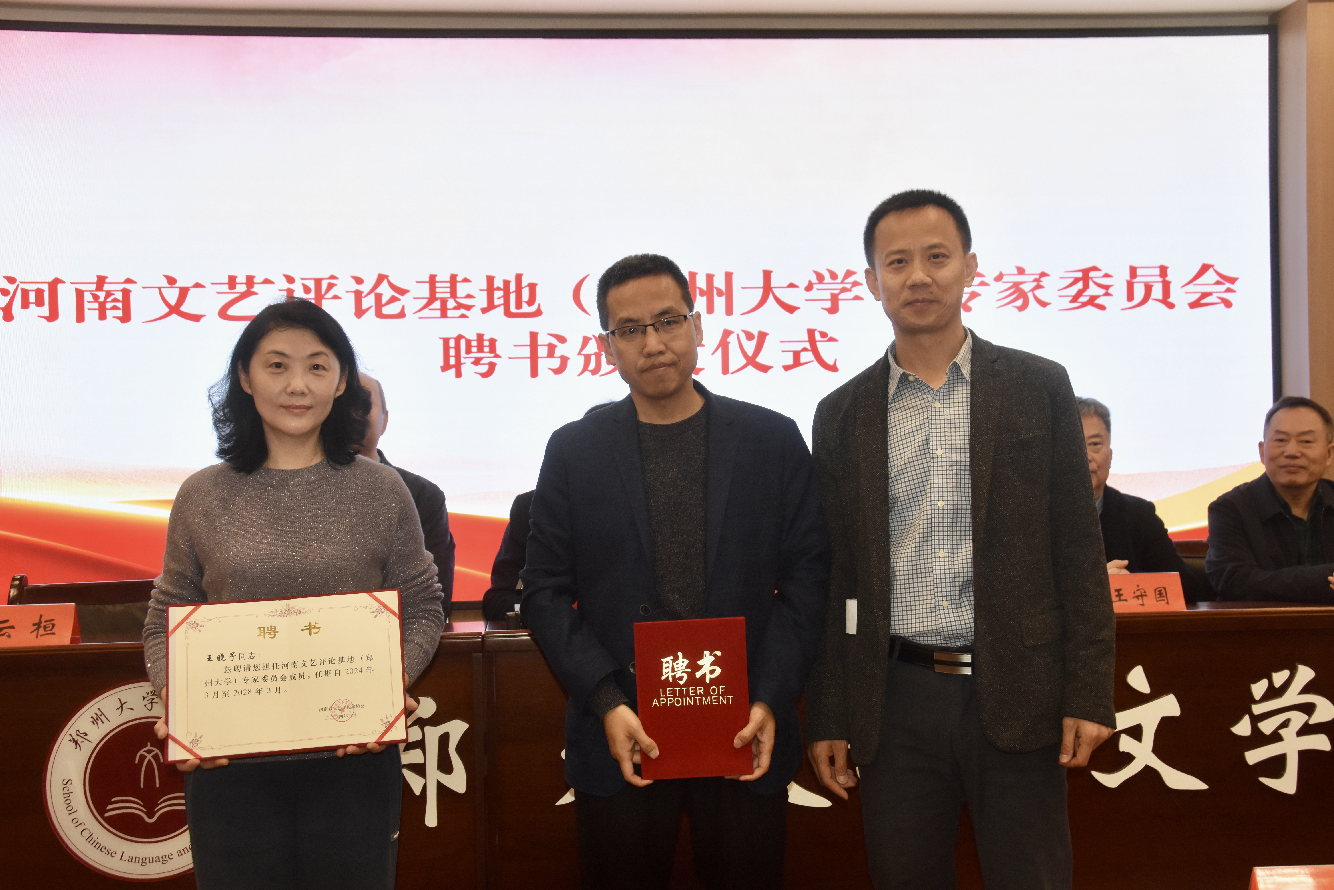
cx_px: 667
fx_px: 1556
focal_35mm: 42
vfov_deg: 31.9
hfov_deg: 46.4
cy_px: 445
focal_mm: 28
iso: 1250
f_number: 5.6
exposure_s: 1/125
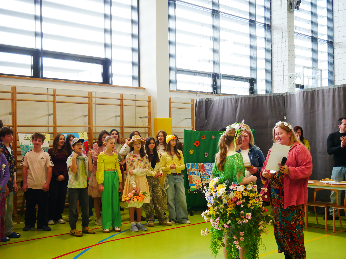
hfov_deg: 41.2
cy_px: 130
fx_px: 460
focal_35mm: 46
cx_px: 173
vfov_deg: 31.5
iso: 1600
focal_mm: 23
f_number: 4.3
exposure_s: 1/125
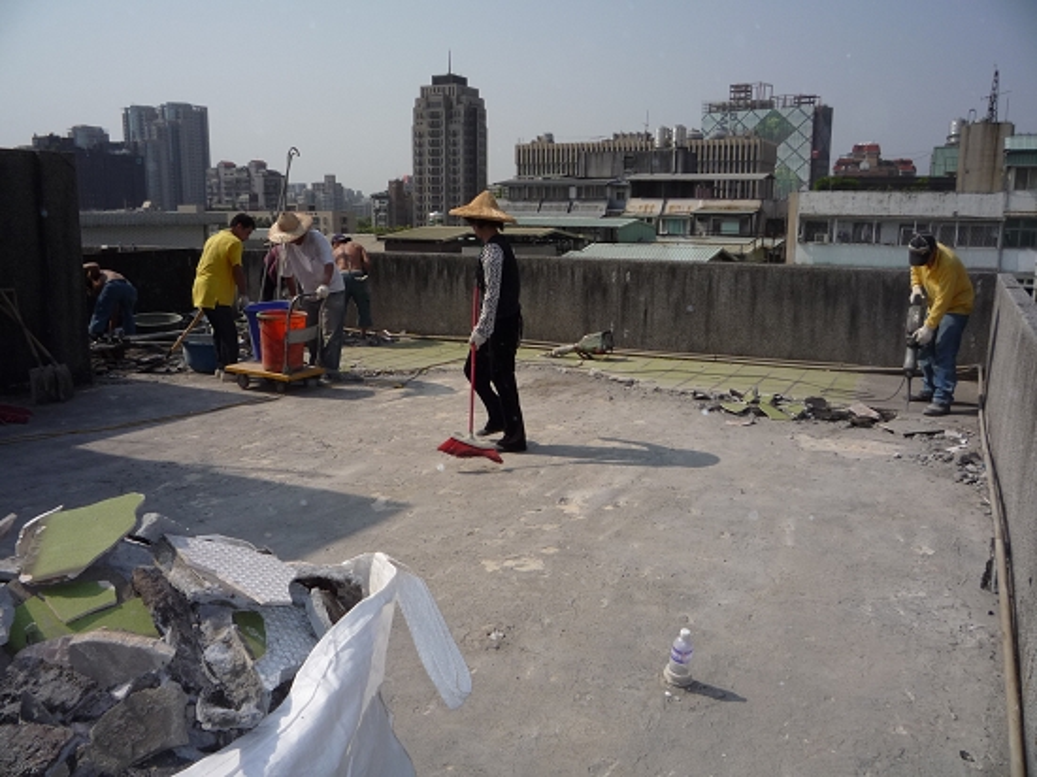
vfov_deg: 46.8
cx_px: 518
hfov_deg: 60.0
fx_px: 898
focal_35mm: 30
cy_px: 388
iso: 100
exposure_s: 1/500
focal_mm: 5.2
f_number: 5.6
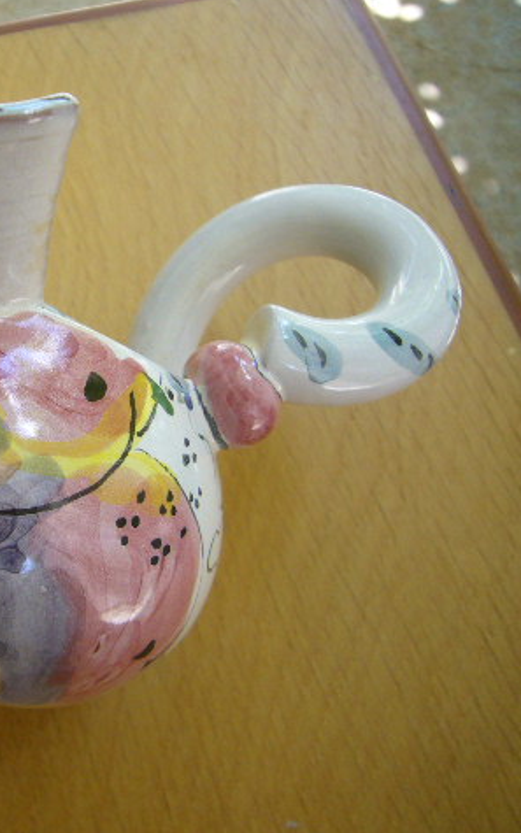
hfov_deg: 30.1
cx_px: 16
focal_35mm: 40
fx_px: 908
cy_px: 414
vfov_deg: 49.3
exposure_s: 1/80
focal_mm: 4.6
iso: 80
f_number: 2.8
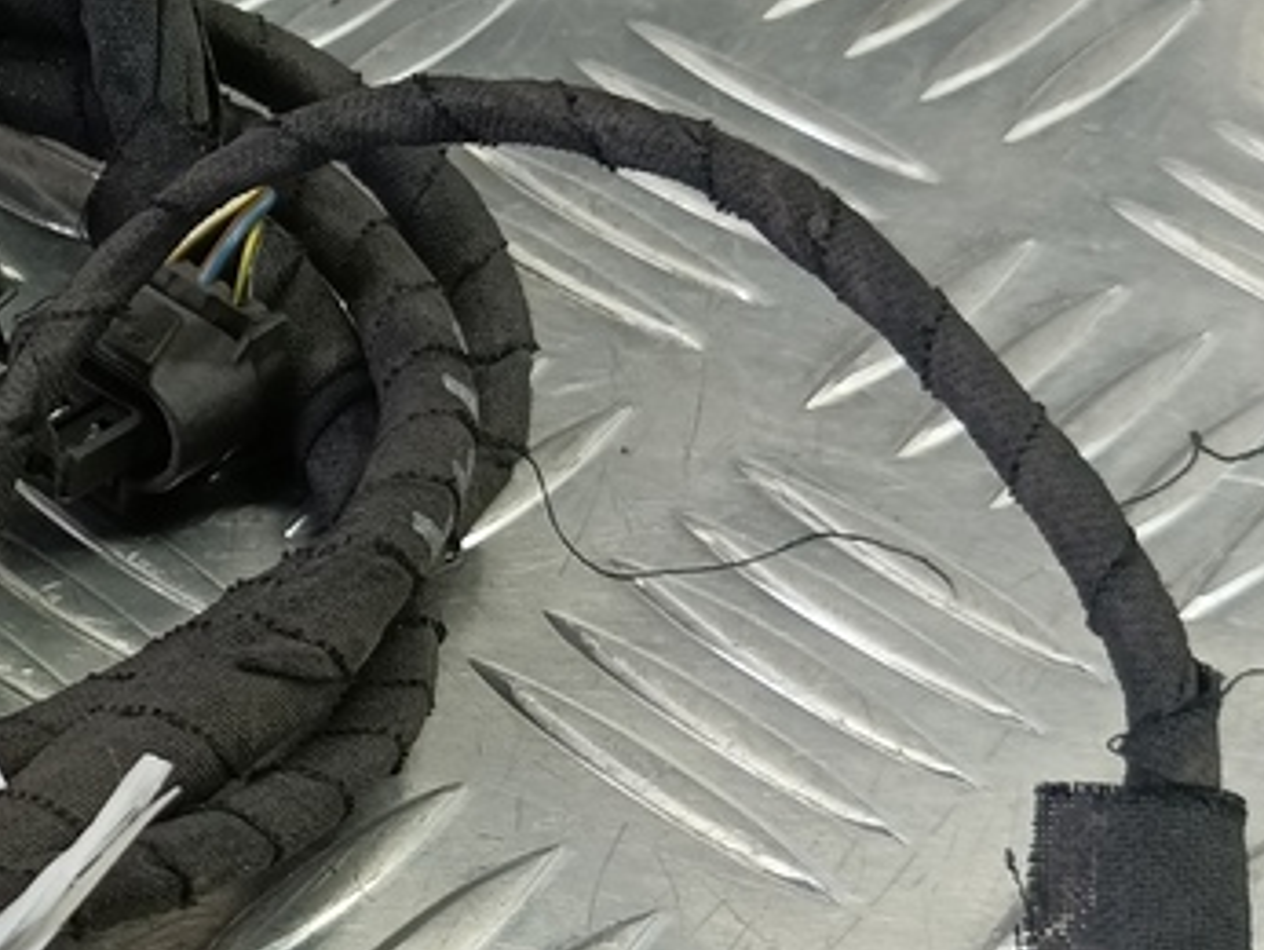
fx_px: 2485
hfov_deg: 24.5
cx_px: -431
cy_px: 632
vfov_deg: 21.6
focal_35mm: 68
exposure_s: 1/50
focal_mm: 4.11
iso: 150
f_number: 1.6
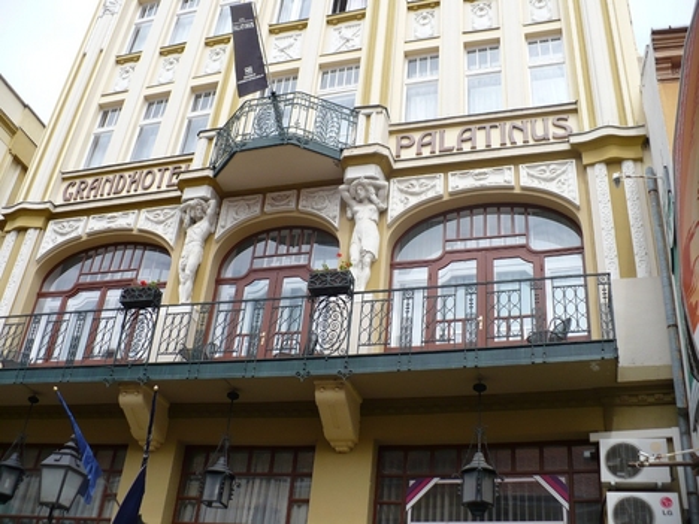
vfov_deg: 38.7
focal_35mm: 37
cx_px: 350
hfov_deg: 50.1
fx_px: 747
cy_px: 262
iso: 100
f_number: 2.8
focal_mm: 6.1
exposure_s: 1/800
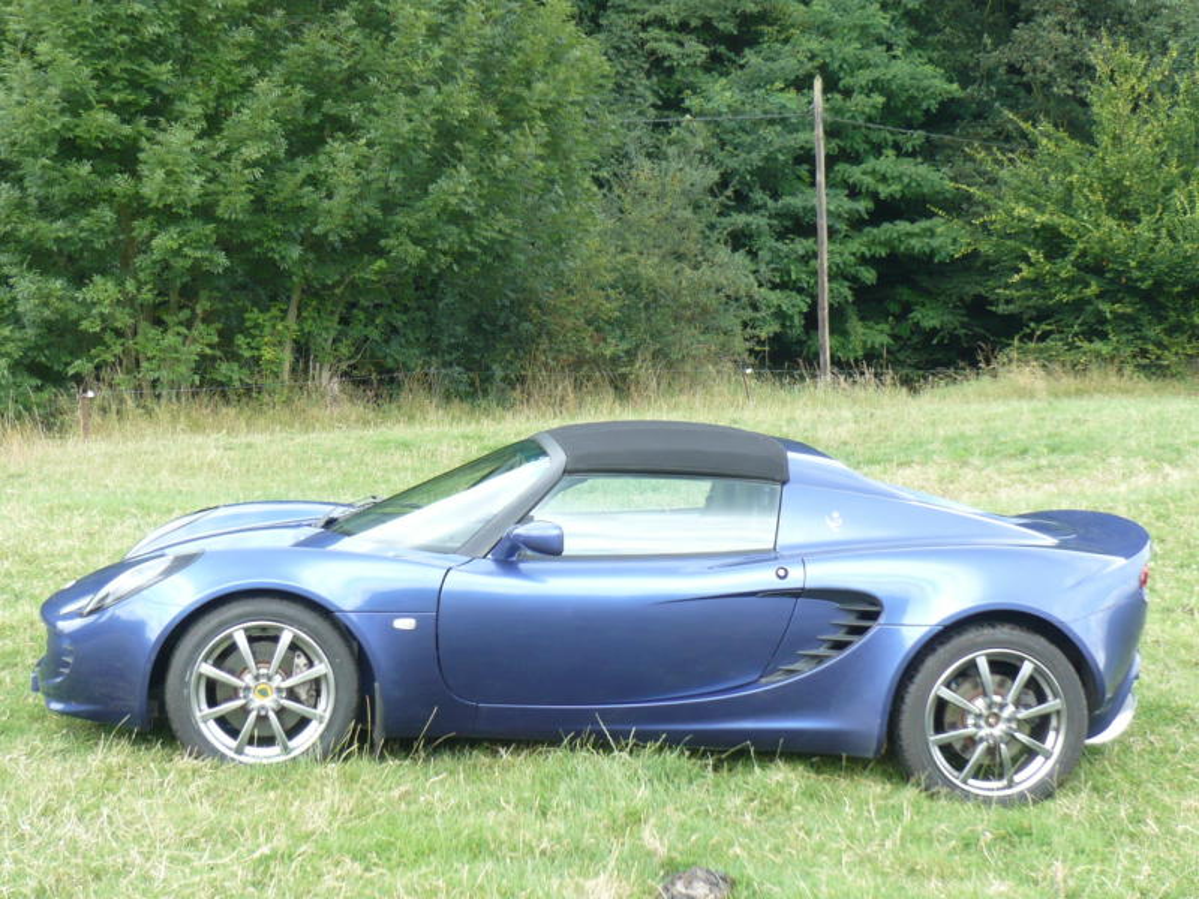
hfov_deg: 29.8
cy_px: 450
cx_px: 600
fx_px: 2251
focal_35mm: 65
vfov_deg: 22.6
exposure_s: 1/100
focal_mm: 7
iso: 100
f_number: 3.4
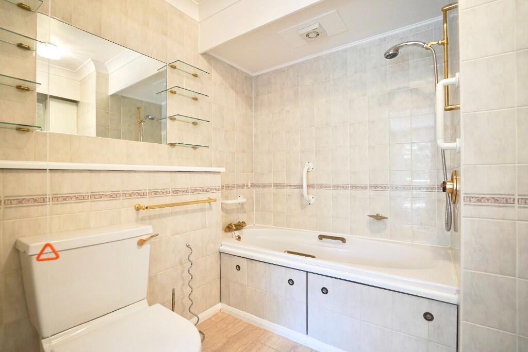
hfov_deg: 96.7
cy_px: 176
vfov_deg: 73.8
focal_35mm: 16
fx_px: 235
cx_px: 264
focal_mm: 16
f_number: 4
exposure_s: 1/160
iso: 2000
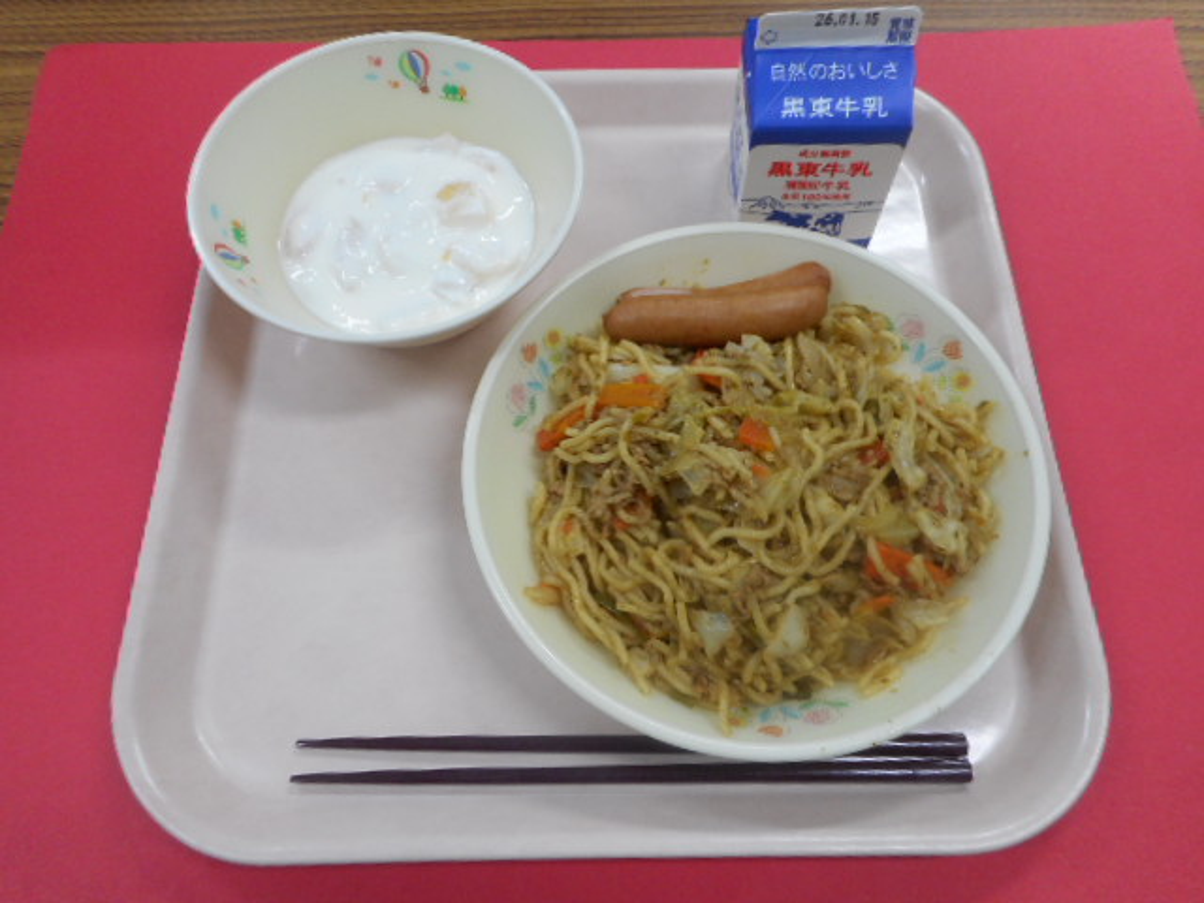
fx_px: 870
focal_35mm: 25
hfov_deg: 69.4
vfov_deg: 54.9
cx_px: 602
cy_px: 452
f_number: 3.7
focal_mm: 4.5
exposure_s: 1/30
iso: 110
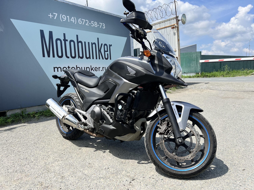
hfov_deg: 67.3
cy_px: 95
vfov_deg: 53.1
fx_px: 191
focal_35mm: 26
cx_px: 127
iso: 50
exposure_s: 1/2994
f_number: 1.5
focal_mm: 5.7
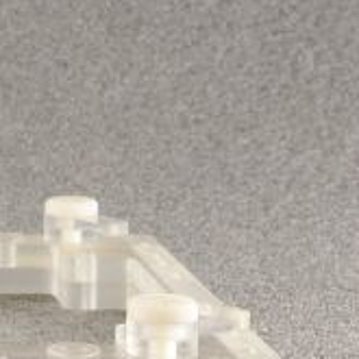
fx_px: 1807
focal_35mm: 154
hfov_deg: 10.7
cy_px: 97
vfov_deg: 11.3
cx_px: -252
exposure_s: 1/160
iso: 1600
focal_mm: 50
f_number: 13
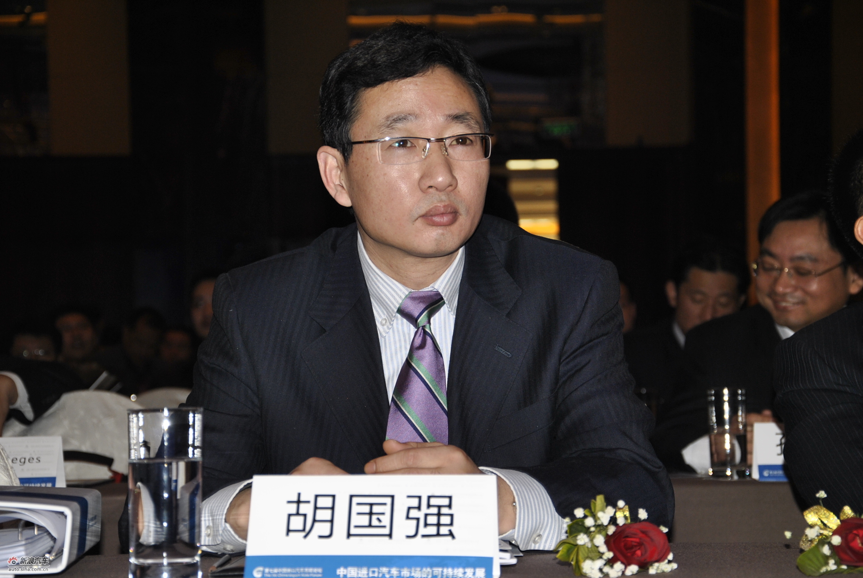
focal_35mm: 93
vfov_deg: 14.7
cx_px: 432
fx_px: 2232
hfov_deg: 21.9
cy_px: 289
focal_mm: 62
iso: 200
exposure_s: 1/60
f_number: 5.3
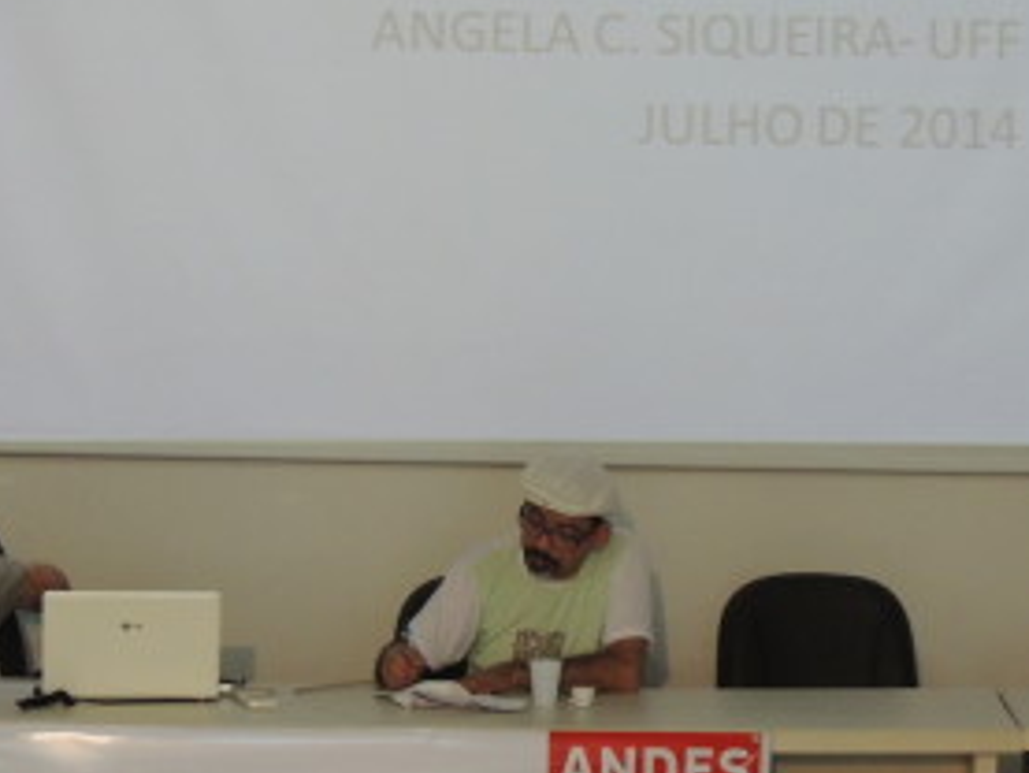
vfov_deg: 12.5
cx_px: 535
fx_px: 3539
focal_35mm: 119
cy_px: 450
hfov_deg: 16.5
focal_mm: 9.8
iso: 400
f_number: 3.7
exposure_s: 1/60
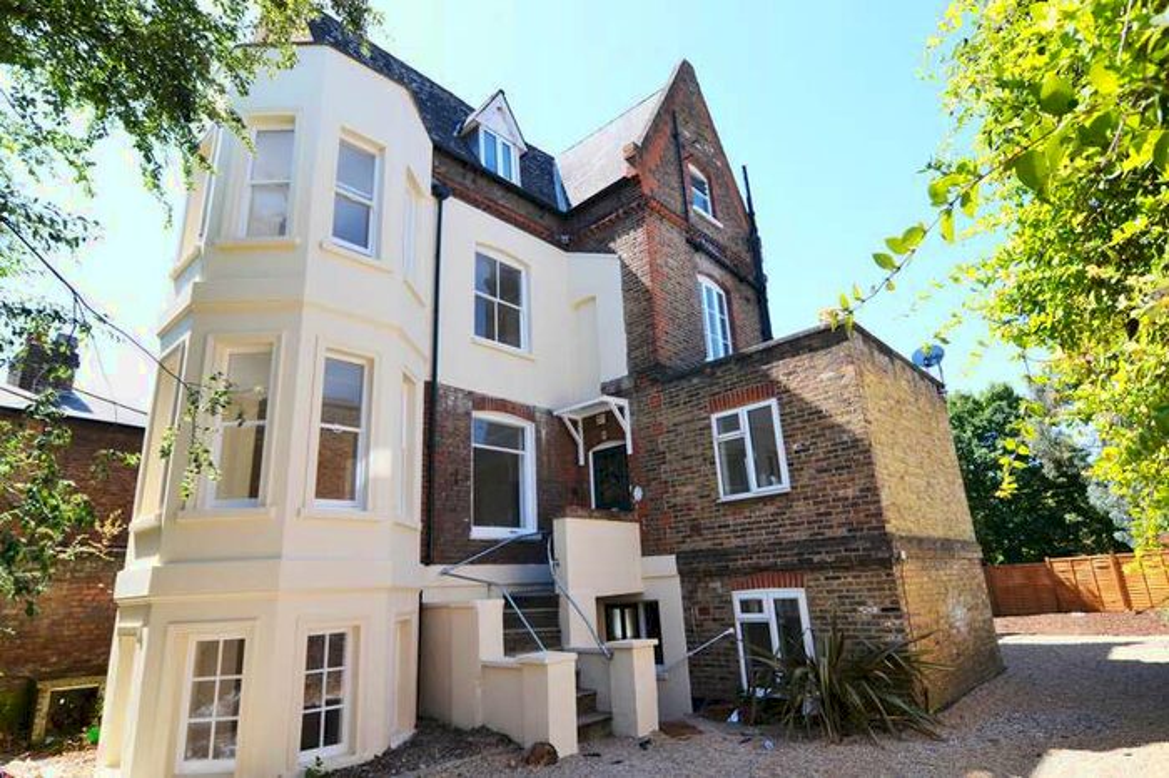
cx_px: 584
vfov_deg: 67.3
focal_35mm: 18
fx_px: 584
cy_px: 389
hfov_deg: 90.0
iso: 100
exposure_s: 1/160
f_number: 6.3
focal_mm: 12
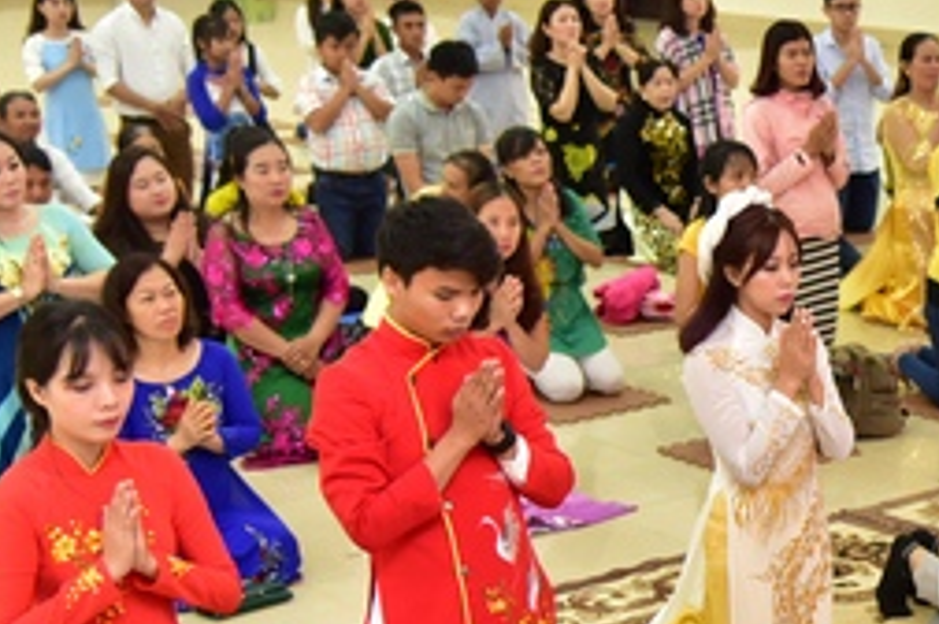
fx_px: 2344
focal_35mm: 90
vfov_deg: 15.0
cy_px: 540
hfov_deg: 21.1
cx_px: 1117
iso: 800
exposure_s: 1/40
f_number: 4
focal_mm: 35
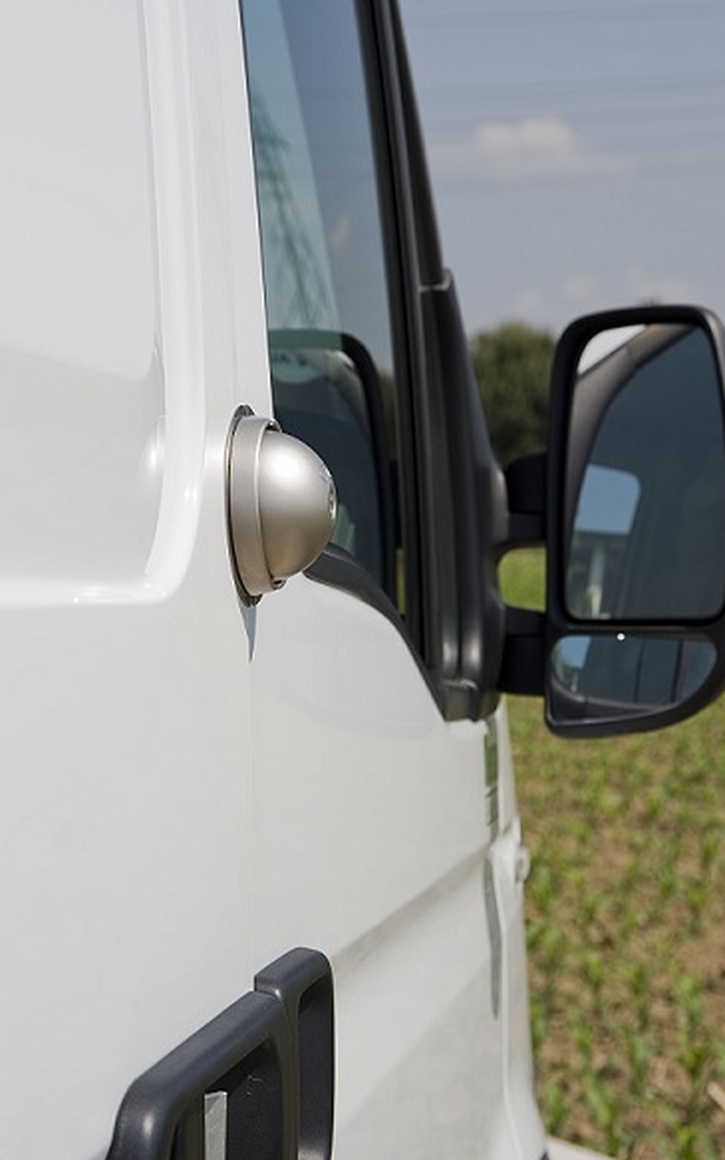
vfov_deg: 23.5
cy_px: 524
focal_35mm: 88
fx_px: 2782
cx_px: 306
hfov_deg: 14.8
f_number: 10
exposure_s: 1/400
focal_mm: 65
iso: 200
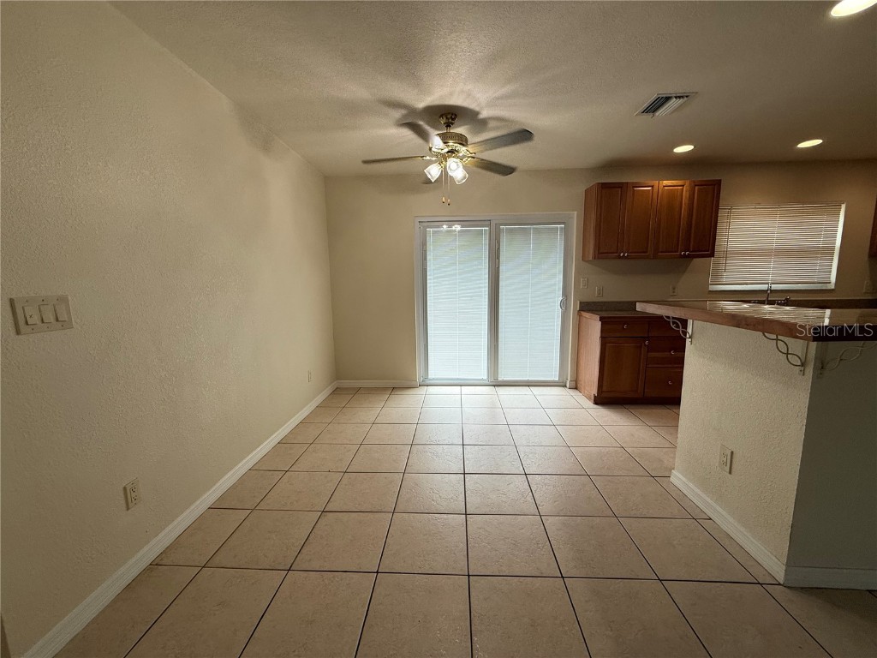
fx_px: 355
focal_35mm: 14
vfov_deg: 85.7
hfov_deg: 102.1
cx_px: 438
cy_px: 329
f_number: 2.2
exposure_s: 1/120
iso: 80
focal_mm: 2.22
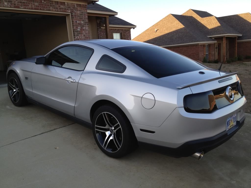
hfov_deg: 52.6
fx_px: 254
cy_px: 94
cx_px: 126
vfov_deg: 40.7
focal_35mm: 35
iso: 64
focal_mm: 4.3
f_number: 2.4
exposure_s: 1/323
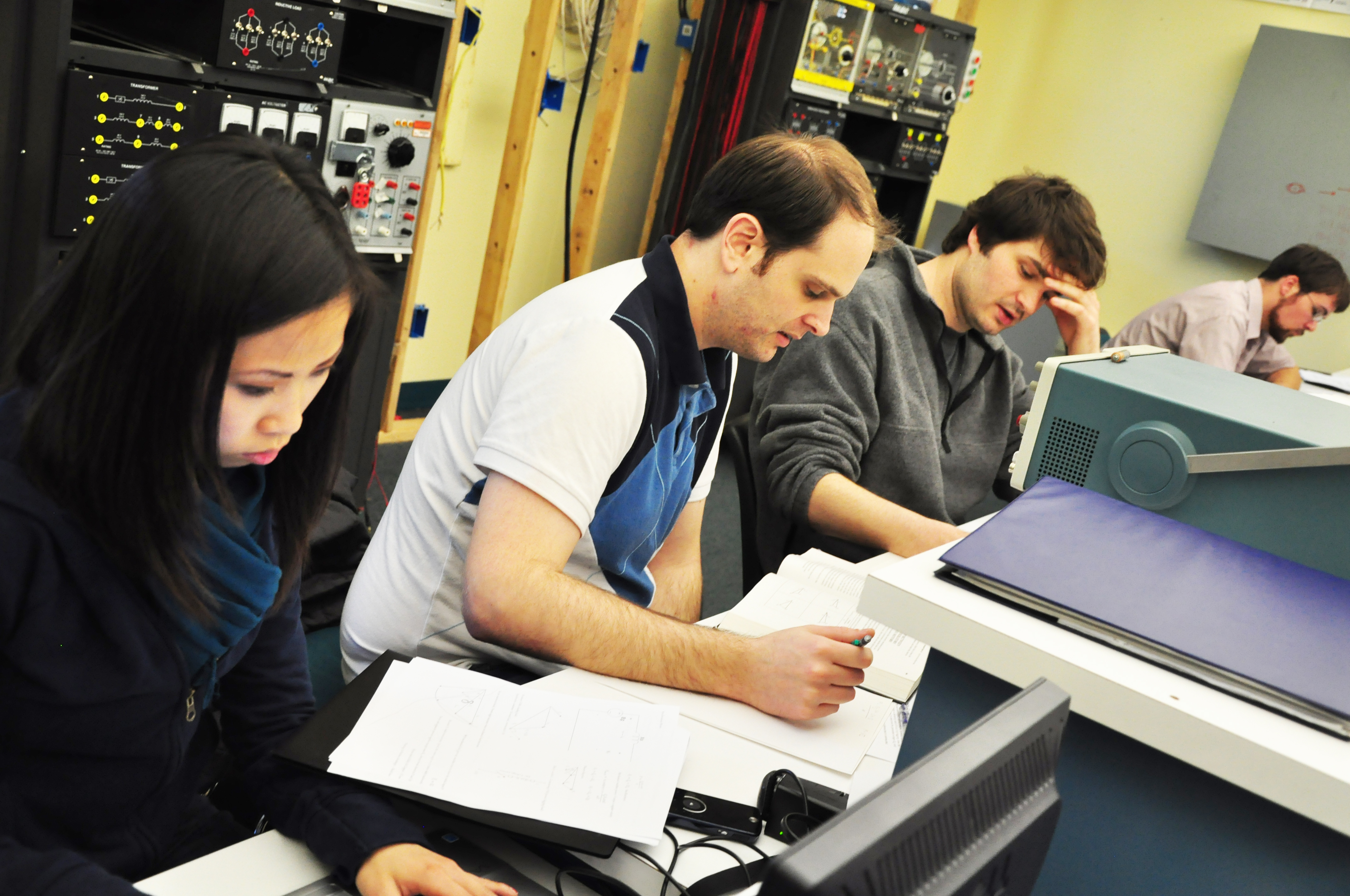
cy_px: 448
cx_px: 675
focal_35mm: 38
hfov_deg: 51.3
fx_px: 1405
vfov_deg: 35.4
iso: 1000
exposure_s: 1/80
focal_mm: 25
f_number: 4
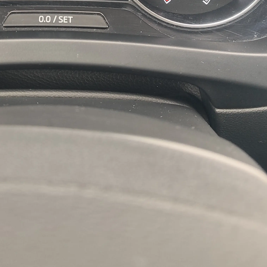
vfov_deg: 27.9
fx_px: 489
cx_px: 59
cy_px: -25
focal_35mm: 56
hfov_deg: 29.9
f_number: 1.89
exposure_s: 1/120
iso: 175
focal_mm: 5.89
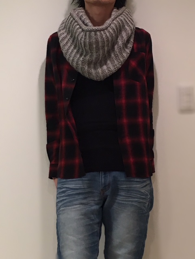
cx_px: 98
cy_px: 130
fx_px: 218
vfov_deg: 61.7
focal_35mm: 29
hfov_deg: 48.2
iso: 80
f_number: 2.2
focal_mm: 4.15
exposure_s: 1/33
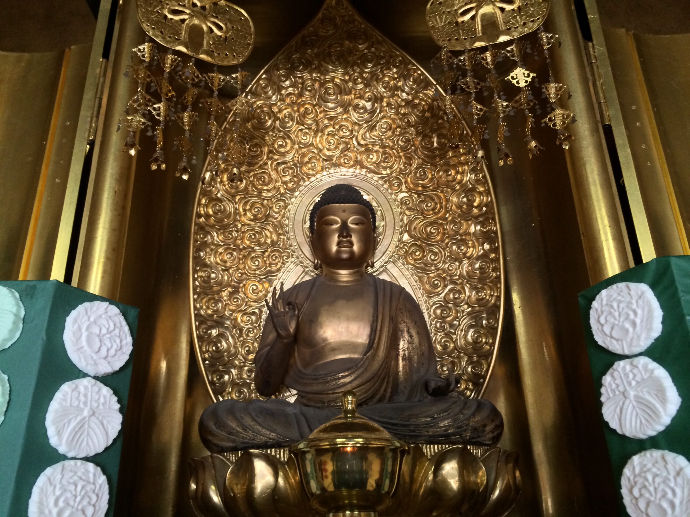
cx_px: 345
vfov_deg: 46.8
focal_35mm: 30
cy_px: 258
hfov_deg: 60.0
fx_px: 598
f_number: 2.2
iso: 320
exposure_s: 1/20
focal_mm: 4.12
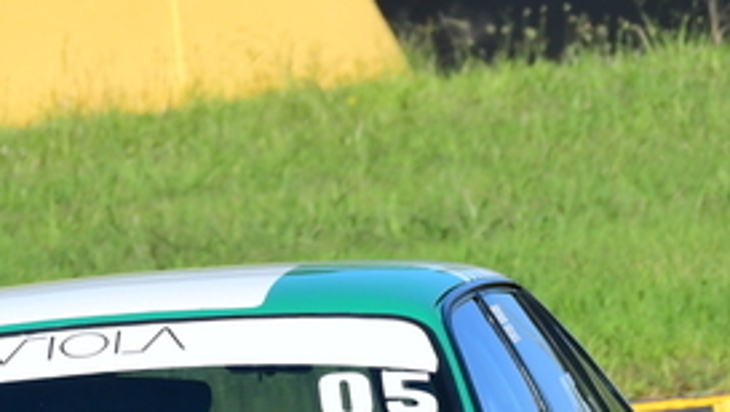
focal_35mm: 1656
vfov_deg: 0.7
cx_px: 217
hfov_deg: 1.3
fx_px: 32077
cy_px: 550
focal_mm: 360
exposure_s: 1/640
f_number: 11
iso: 500
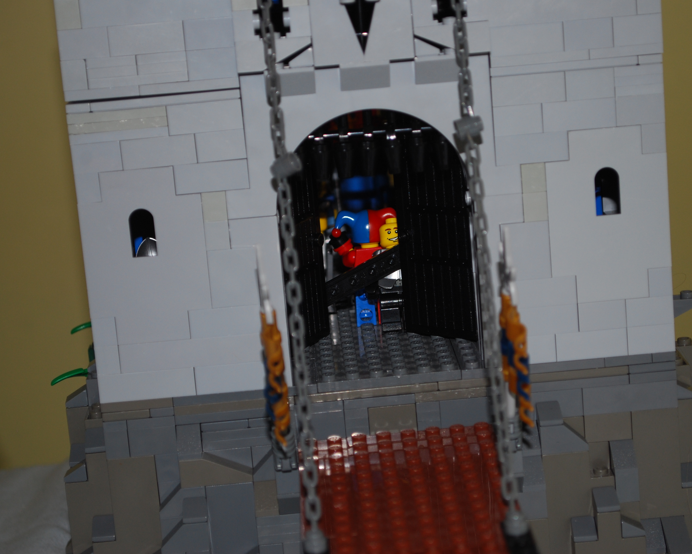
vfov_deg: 16.4
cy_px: 276
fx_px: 1916
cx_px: 368
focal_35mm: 94
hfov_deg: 20.5
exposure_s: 1/60
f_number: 5.6
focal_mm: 55
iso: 200
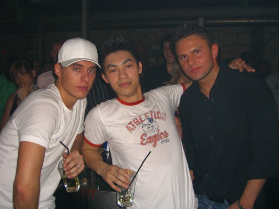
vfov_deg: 37.7
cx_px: 140
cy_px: 104
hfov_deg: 49.0
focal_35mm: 38
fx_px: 306
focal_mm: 7.9
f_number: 2.8
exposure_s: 1/60
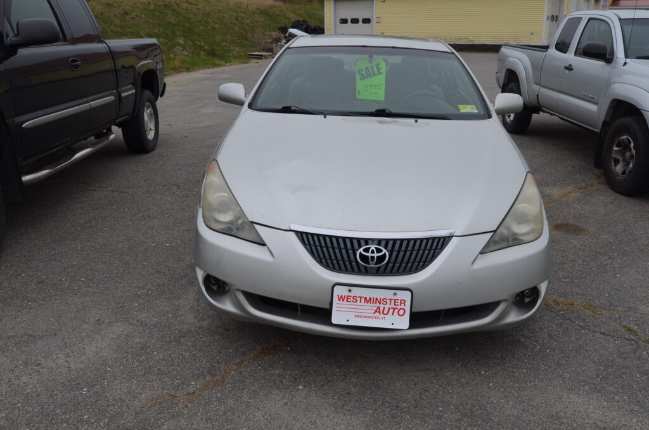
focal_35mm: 30
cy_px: 215
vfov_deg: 43.4
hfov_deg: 62.0
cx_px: 324
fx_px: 540
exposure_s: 1/250
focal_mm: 20
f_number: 8
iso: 200
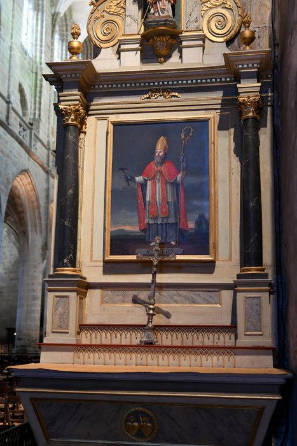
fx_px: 618
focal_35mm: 50
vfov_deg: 39.6
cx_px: 148
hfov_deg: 27.0
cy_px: 223
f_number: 2.8
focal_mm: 50
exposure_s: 1/80
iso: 1600
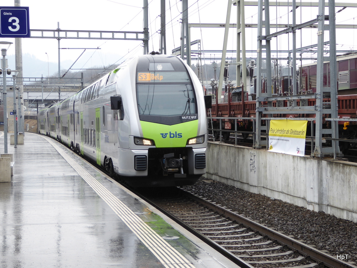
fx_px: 773
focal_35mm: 75
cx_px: 178
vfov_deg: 19.6
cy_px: 134
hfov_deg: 26.0
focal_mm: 12.5
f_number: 4.5
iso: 80
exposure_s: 1/125
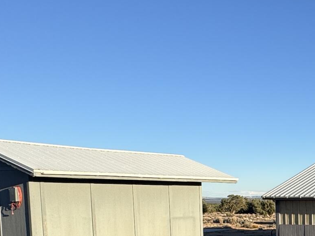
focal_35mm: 54
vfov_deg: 25.8
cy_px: 231
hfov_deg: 29.8
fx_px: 491
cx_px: 388
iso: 40
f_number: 2.2
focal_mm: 2.22
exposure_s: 1/1198
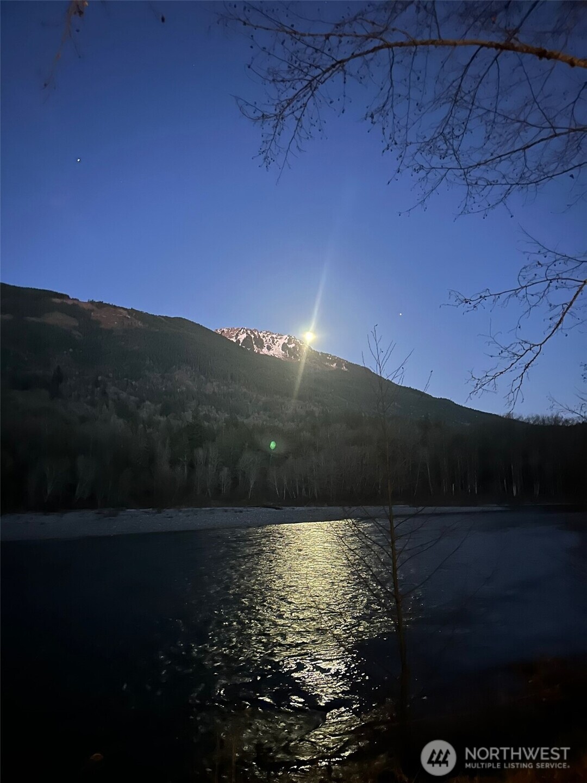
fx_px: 543
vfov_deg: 71.6
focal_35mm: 24
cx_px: 294
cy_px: 392
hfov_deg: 56.8
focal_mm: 6.86
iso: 2000
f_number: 1.78
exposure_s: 1/9
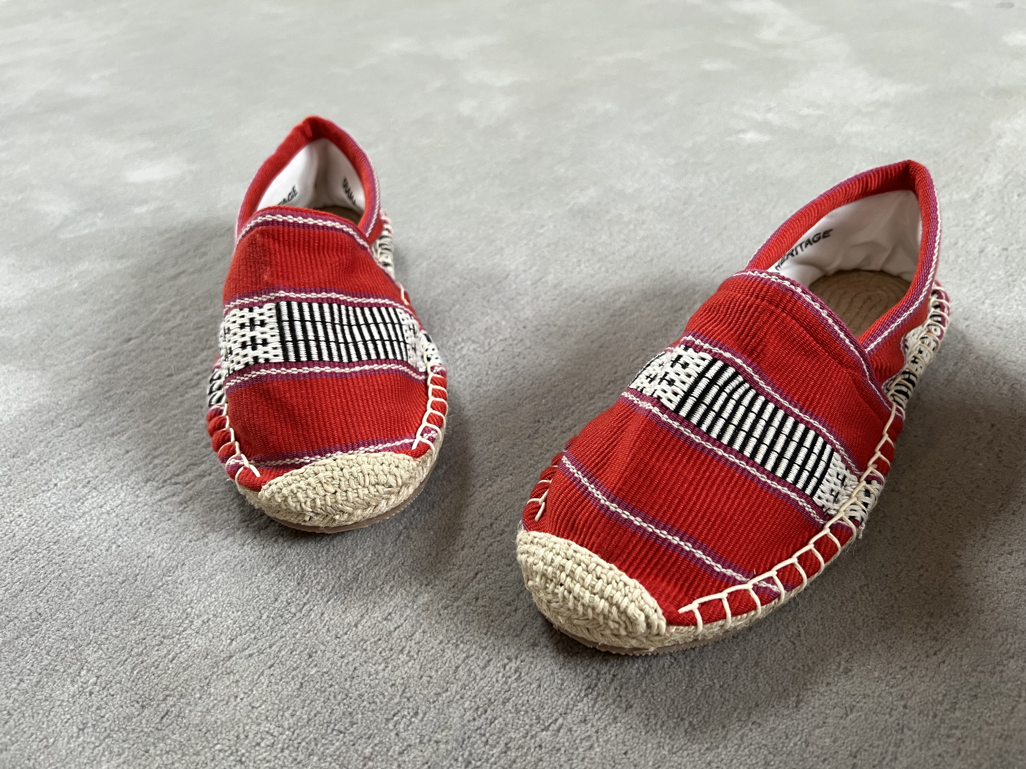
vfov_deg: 53.1
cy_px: 384
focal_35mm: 26
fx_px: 771
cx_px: 513
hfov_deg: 67.3
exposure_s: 1/80
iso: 125
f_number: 1.5
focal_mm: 5.7
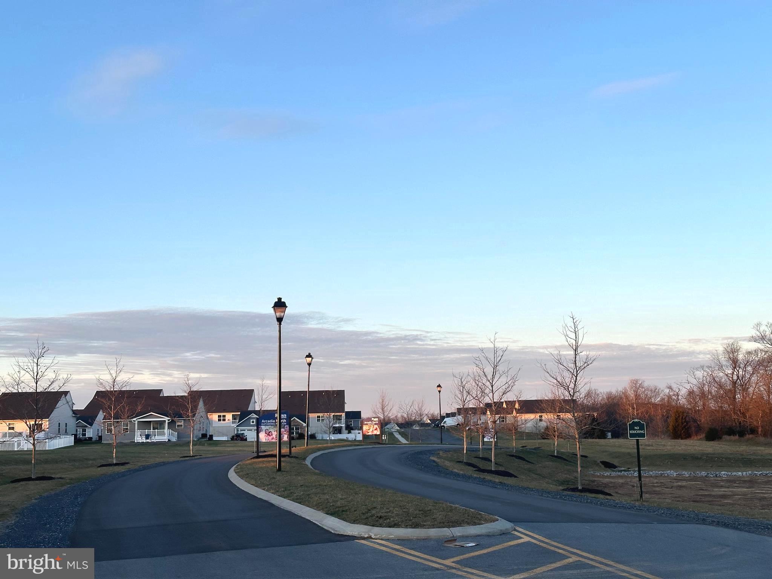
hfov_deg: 39.7
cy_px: 290
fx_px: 1070
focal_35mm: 48
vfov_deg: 30.3
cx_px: 386
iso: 64
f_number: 1.78
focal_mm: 6.86
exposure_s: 1/872
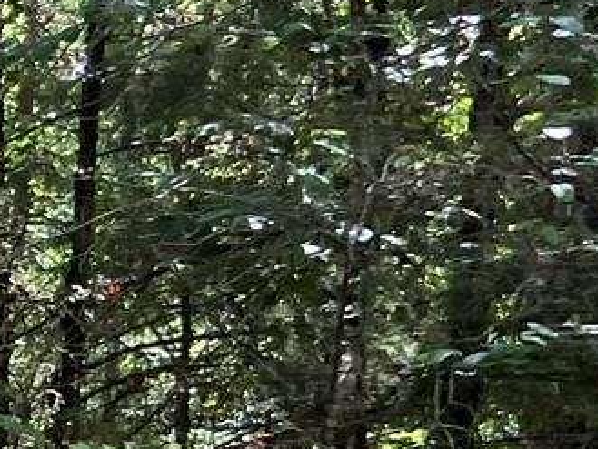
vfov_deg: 9.1
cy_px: 467
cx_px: -656
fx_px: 2800
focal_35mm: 162
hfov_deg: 10.9
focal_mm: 5.7
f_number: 1.5
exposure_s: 1/133
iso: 64
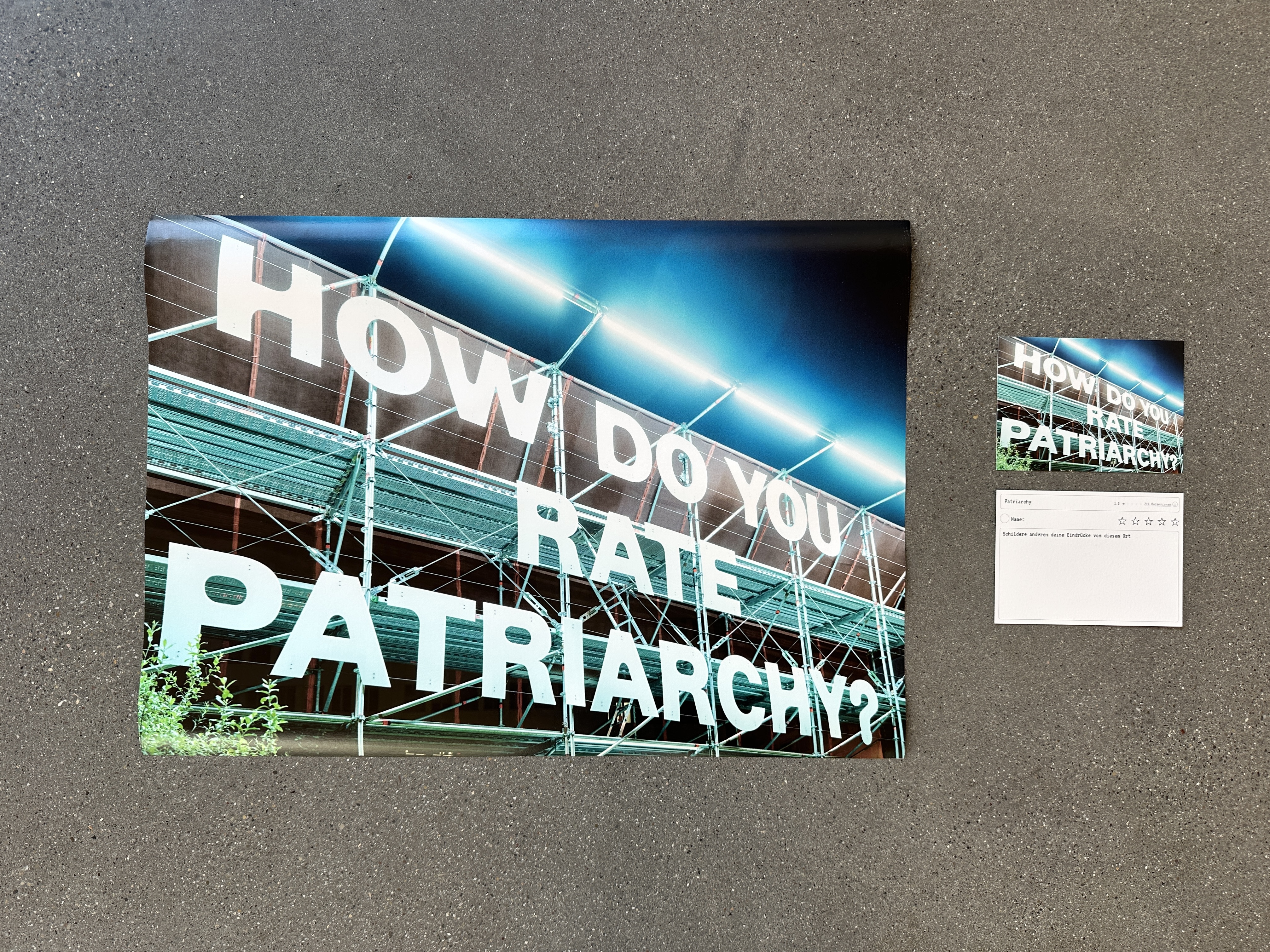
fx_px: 881
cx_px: 635
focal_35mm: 24
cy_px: 476
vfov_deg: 56.8
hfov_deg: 71.6
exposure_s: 1/121
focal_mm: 6.86
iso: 64
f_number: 1.78
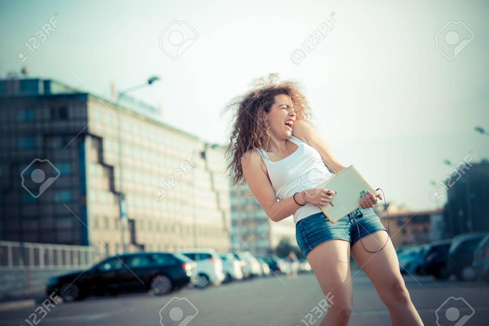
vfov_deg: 16.1
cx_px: 244
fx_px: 1155
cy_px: 163
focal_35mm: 85
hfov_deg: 23.9
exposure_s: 1/1000
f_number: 2.8
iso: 250
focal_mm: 85
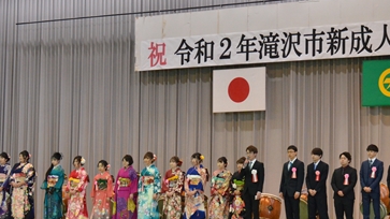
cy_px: 113
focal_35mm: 108
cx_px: 243
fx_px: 1117
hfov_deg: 19.8
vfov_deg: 11.2
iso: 3200
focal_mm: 50
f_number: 5.3
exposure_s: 1/250
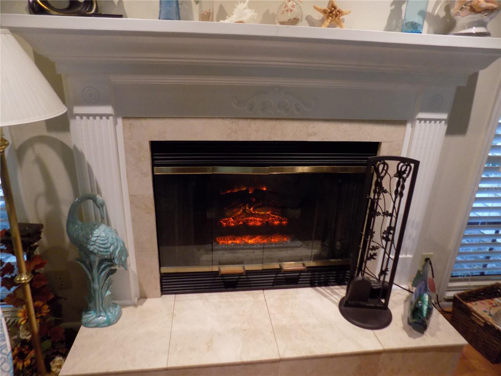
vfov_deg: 58.9
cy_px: 188
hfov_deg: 73.9
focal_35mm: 23
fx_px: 333
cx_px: 250
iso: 250
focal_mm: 4
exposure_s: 1/30
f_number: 3.1
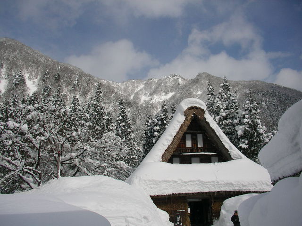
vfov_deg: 38.7
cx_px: 151
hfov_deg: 50.1
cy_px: 113
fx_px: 323
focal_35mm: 37
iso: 50
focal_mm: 5.7
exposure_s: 1/2000
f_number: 6.9
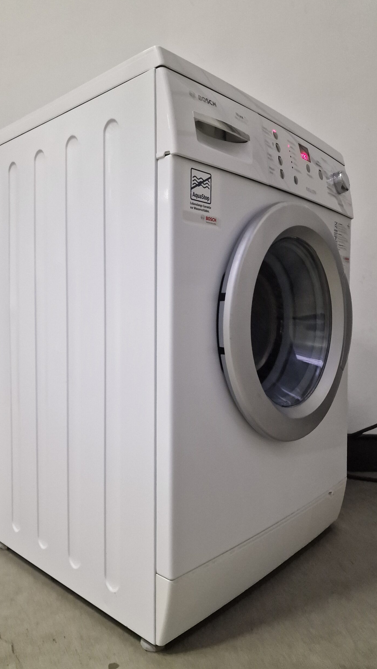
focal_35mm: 26
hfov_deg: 44.3
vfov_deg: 71.9
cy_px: 335
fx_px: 462
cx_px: 168
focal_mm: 6.4
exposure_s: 1/50
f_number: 1.8
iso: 500
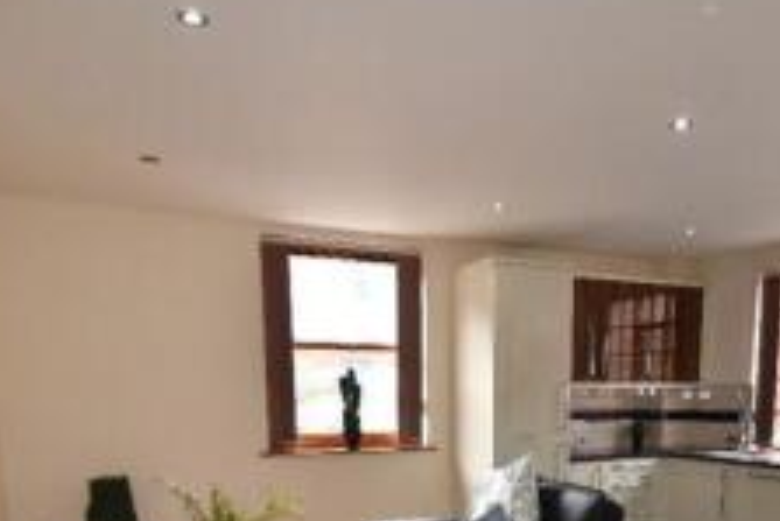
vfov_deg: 37.4
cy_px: 505
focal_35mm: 32
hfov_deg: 58.3
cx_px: 465
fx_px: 694
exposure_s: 1/15
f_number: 11
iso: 720
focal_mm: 10
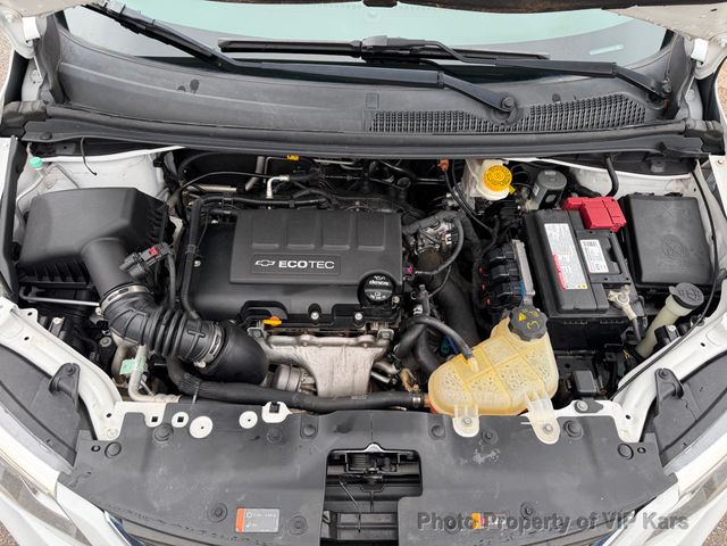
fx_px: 504
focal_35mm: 24
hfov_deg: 71.6
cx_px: 364
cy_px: 273
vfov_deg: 56.8
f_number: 1.78
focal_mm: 6.76
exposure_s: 1/649
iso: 100
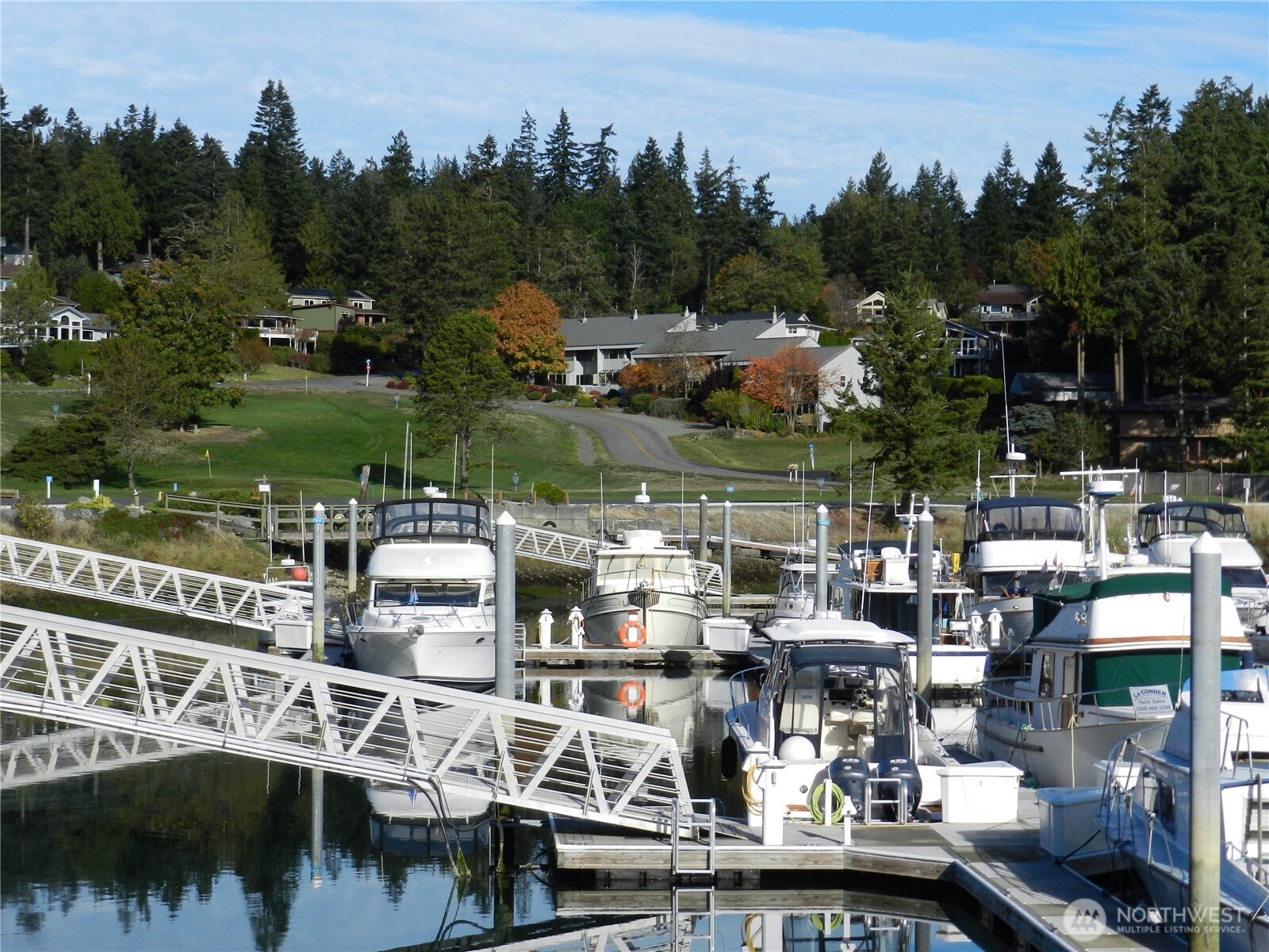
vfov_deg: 19.4
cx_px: 634
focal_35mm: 76
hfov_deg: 25.7
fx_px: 2786
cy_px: 476
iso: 160
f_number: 4.8
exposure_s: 1/1000
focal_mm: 13.5
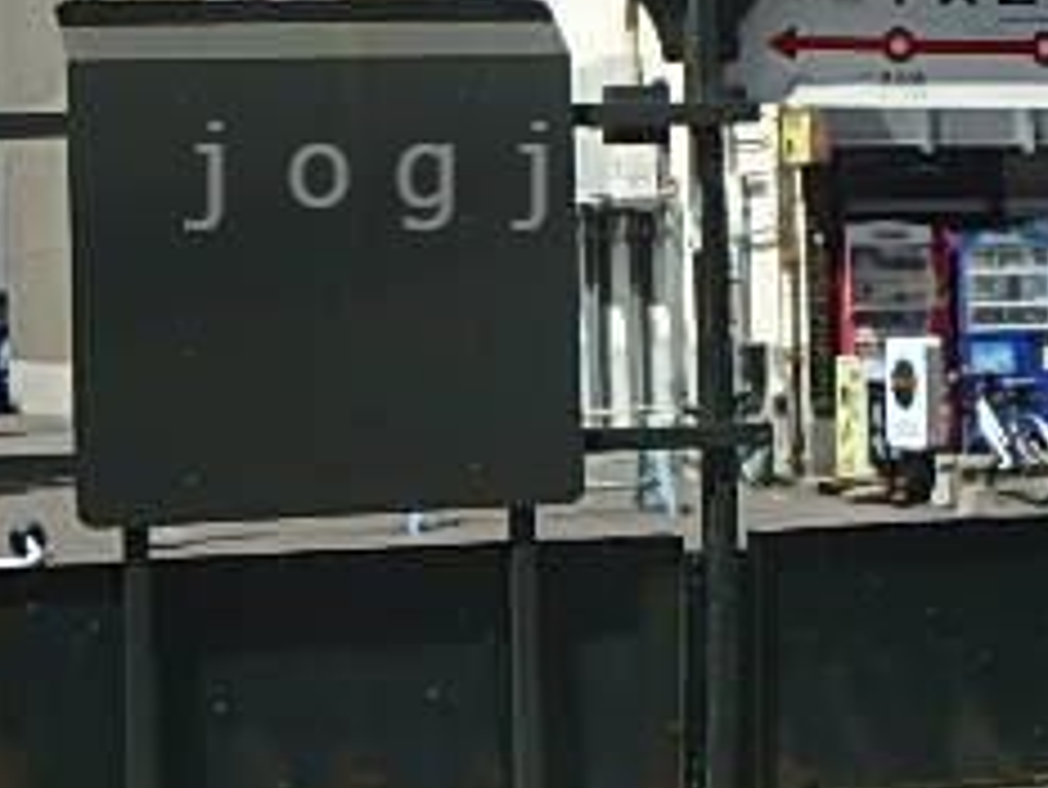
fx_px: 2999
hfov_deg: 19.8
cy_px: 176
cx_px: 495
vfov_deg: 14.9
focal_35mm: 99
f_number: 5
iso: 125
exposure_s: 1/640
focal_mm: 6.4
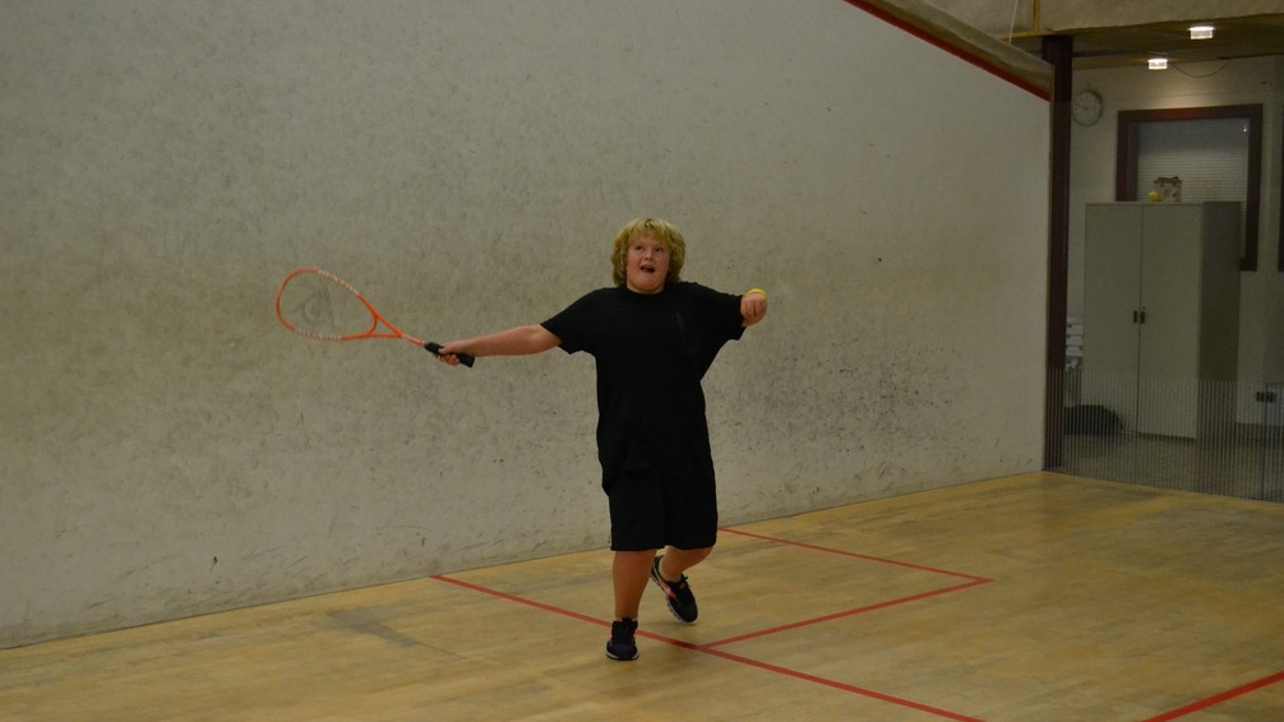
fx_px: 1634
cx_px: 651
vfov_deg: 24.9
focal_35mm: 48
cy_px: 402
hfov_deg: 42.9
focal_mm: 30
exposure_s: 1/320
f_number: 4.5
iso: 3200
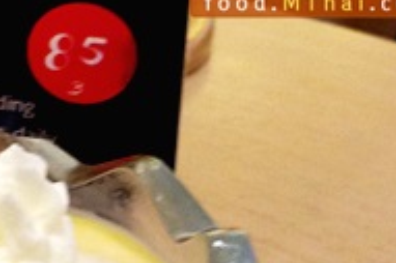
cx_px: -155
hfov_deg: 13.6
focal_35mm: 144
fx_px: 1583
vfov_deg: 9.4
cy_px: -54
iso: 160
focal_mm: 4.12
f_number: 2.4
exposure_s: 1/20
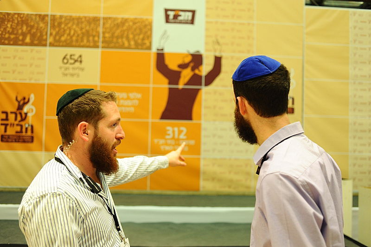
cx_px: 186
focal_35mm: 35
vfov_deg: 37.8
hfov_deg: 54.5
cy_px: 124
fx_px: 360
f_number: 2.8
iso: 1600
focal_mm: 35
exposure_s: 1/50
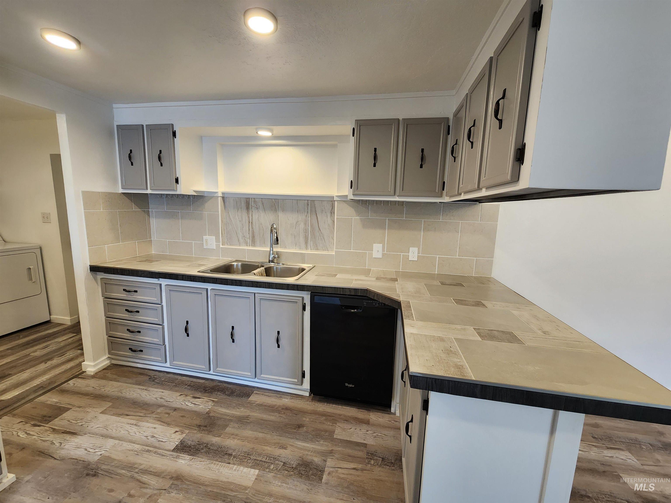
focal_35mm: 13
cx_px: 336
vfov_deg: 89.9
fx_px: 252
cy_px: 252
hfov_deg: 106.2
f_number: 2.2
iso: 250
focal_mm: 2.2
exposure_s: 1/60
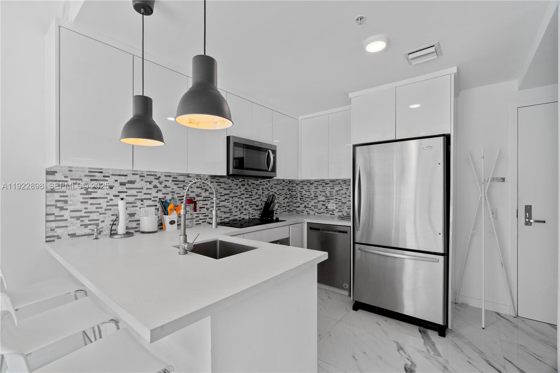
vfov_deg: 77.3
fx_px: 233
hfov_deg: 100.4
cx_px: 280
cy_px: 186
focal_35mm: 15
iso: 250
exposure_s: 1/6
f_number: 9
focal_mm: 10
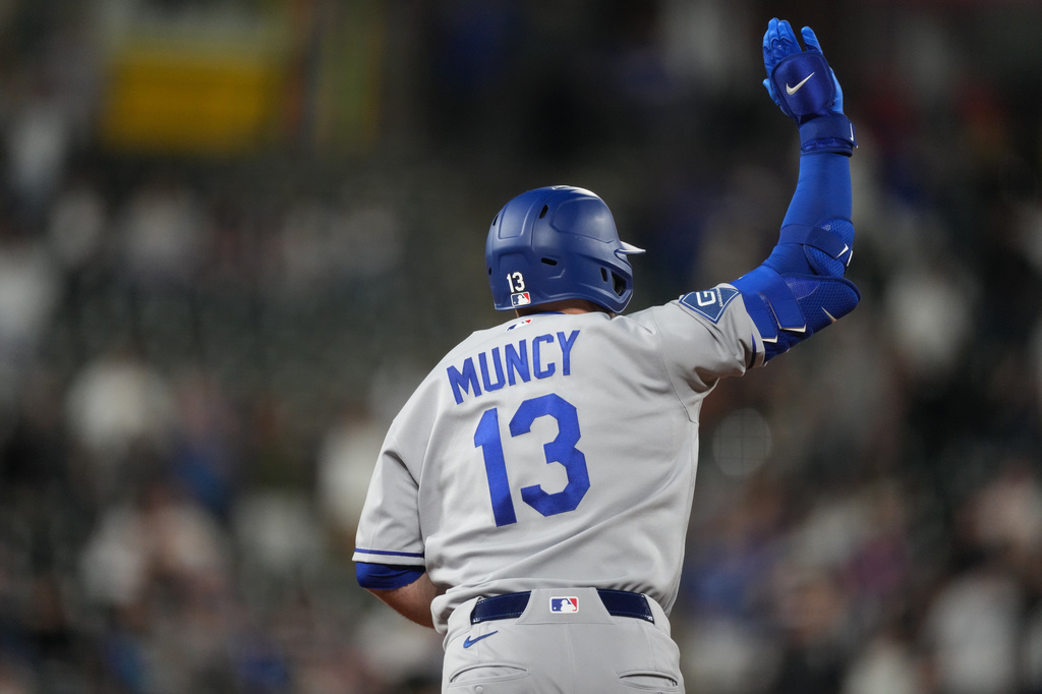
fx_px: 17360
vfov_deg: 2.3
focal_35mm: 600
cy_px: 347
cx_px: 521
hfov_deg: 3.4
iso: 6400
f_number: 4
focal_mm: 600
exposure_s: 1/2000
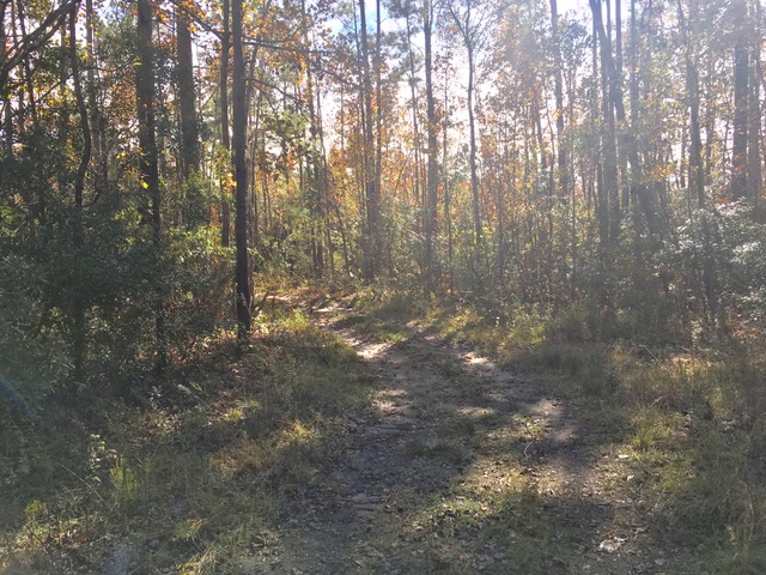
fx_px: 642
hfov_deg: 61.7
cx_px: 383
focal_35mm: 29
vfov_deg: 48.2
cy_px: 288
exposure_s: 1/591
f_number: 2.2
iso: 25
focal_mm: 4.15
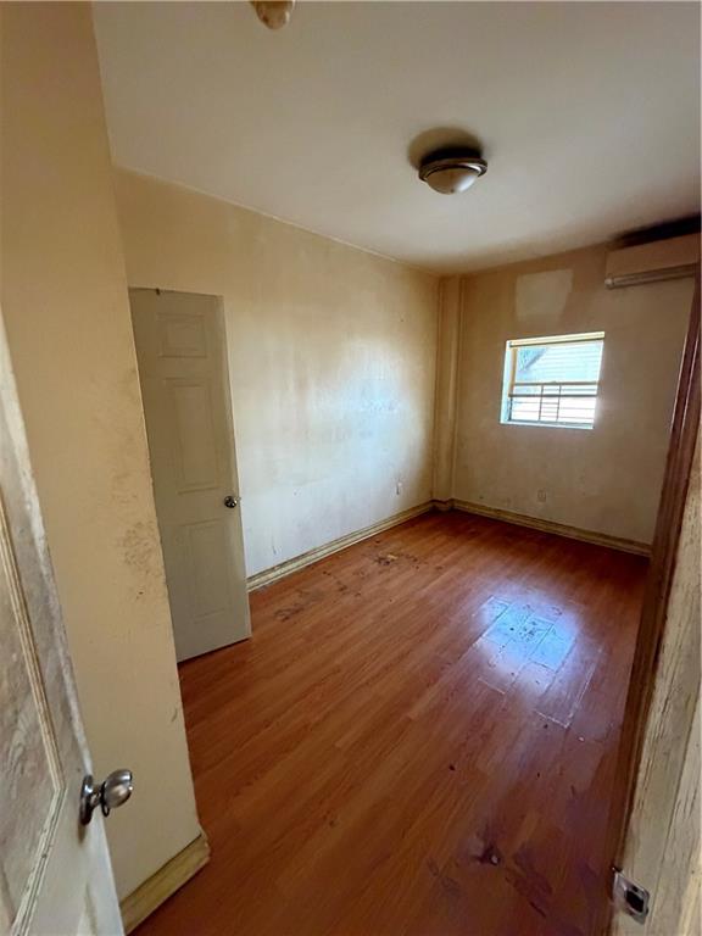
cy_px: 468
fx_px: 379
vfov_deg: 102.1
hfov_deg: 85.7
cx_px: 351
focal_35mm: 14
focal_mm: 2.22
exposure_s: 1/60
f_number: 2.2
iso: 640
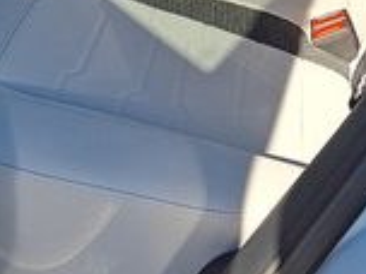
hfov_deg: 18.6
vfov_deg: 13.1
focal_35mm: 105
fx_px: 1110
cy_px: -180
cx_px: 111
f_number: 1.8
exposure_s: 1/588
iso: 25
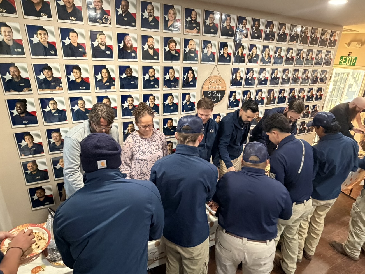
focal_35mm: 22
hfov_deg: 76.3
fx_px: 232
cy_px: 137
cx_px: 197
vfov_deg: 61.1
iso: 800
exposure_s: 1/60
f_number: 2.2
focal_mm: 2.22
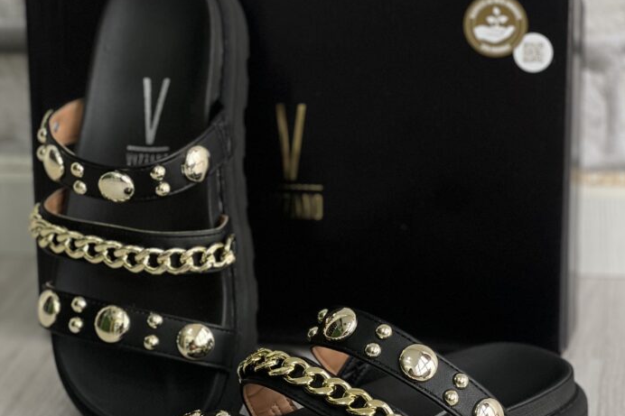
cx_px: 314
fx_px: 1874
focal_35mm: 108
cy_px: 194
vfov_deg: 12.7
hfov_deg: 18.9
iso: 125
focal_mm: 9
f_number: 2.8
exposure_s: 1/40
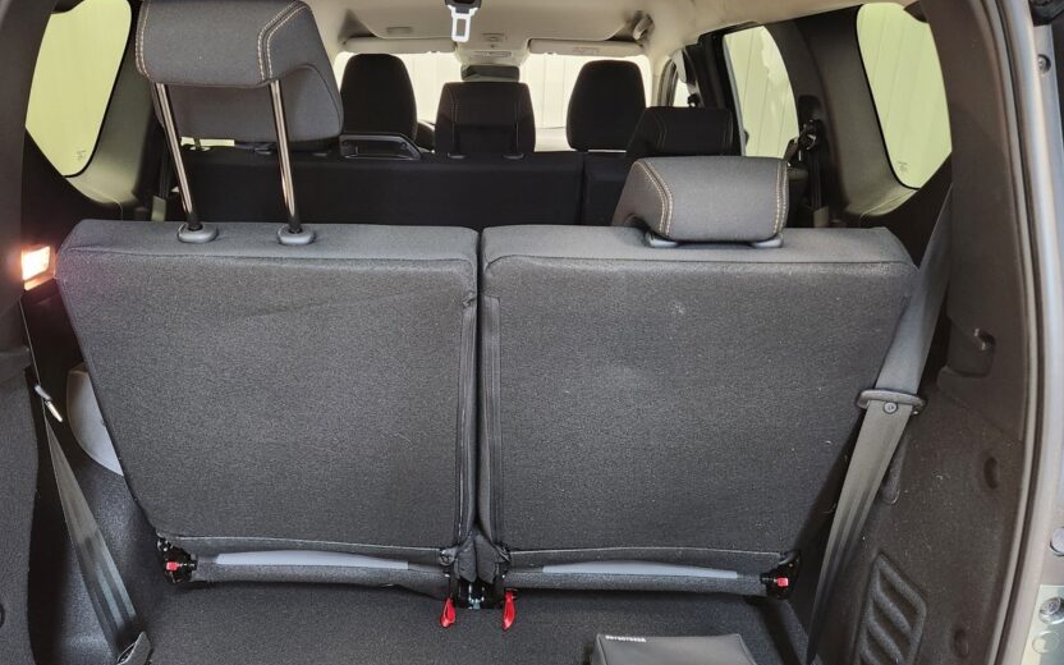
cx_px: 471
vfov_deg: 41.6
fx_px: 870
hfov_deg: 62.7
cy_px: 398
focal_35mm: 30
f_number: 1.8
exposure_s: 1/25
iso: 800
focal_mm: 5.4
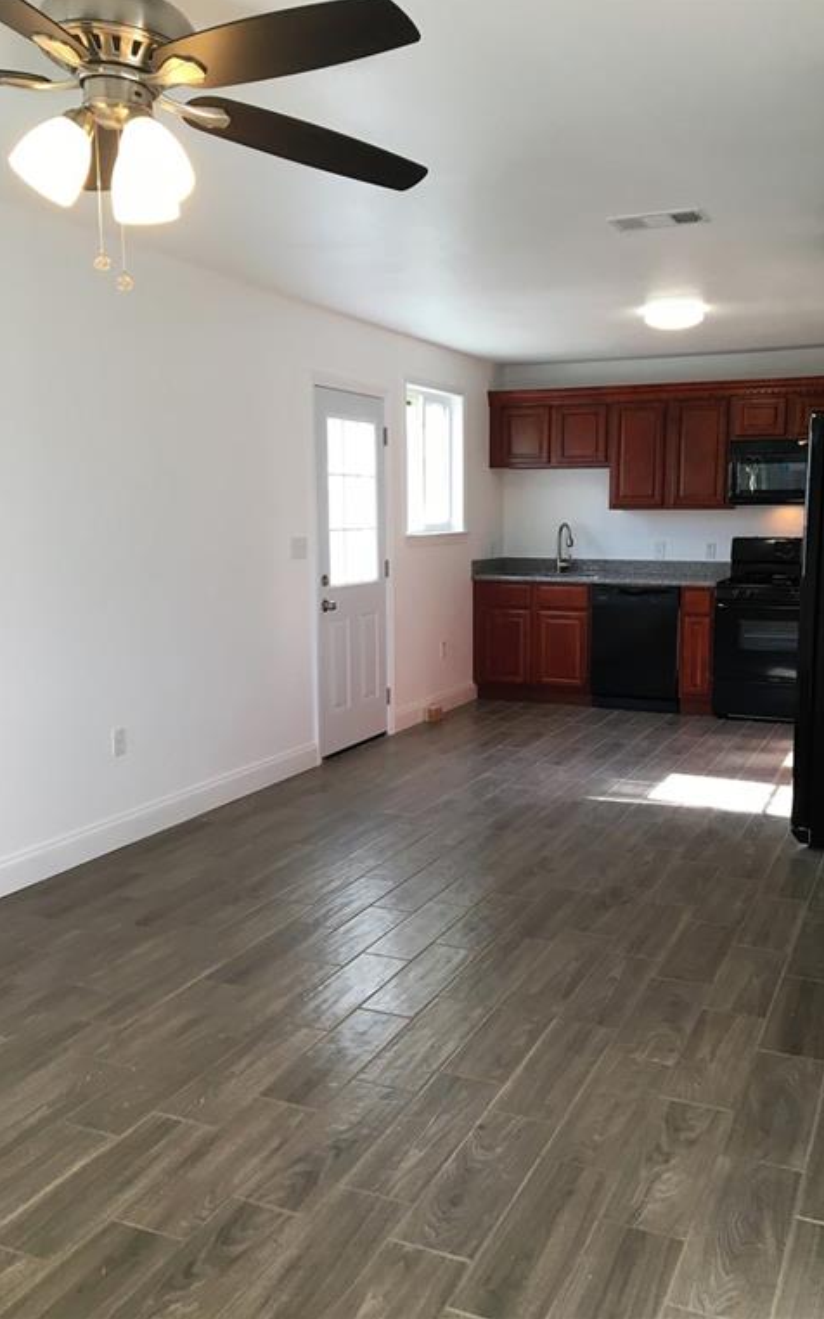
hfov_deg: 40.5
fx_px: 1114
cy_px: 656
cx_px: 467
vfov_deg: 61.2
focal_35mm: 31
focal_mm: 4.15
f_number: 2.2
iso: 25
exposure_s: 1/30
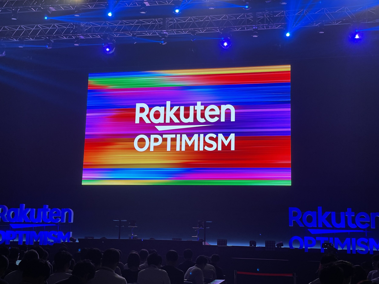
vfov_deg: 27.5
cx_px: 186
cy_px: 143
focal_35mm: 53
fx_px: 580
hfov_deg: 36.2
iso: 64
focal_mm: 6
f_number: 2
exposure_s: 1/100
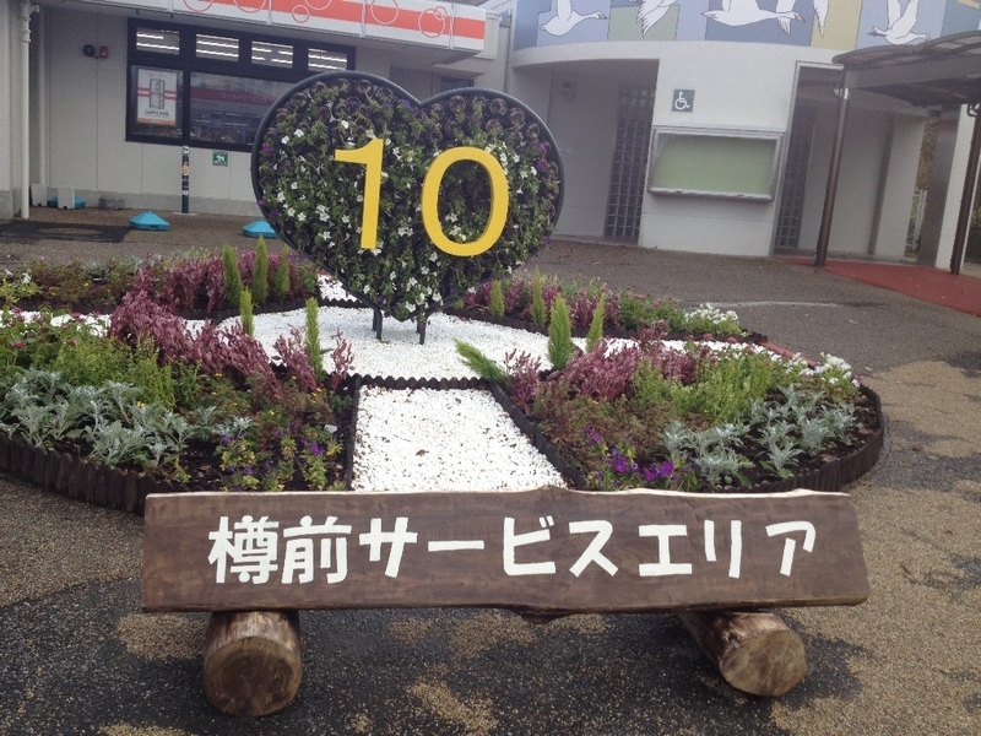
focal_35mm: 35
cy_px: 368
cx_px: 490
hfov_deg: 52.6
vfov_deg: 40.7
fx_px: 992
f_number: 2.4
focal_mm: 4.28
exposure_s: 1/756
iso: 50
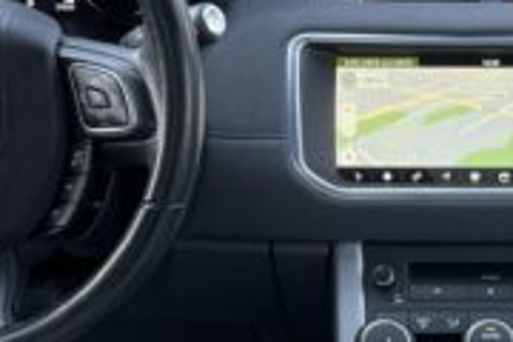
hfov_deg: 16.8
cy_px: 593
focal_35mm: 120
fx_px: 1710
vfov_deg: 10.8
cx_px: 482
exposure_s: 1/117
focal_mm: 5.7
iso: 50
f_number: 1.5
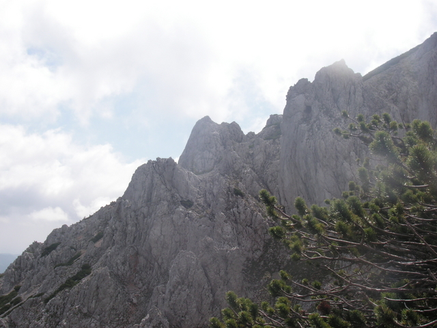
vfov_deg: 37.7
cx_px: 218
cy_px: 164
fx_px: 480
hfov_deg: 49.0
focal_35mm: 38
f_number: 6.6
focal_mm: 6.3
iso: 50
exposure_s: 1/250
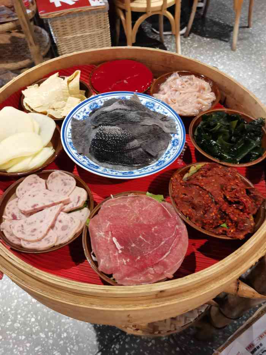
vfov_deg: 67.3
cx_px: 133
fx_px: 266
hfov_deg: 53.1
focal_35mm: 26
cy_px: 178
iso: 500
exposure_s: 1/25
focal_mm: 5.58
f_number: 1.8
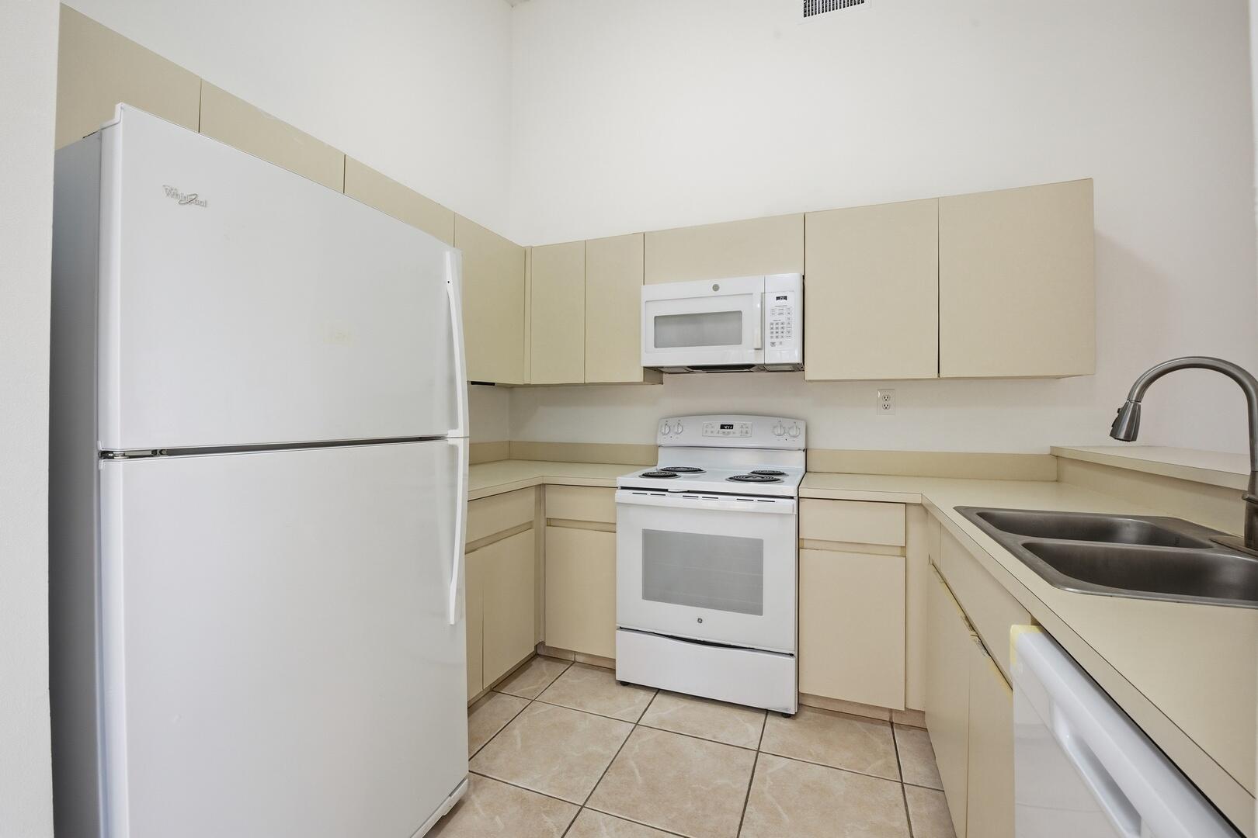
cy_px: 419
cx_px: 629
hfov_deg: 104.3
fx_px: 489
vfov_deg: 81.2
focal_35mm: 14
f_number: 11
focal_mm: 14
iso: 250
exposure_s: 1/125
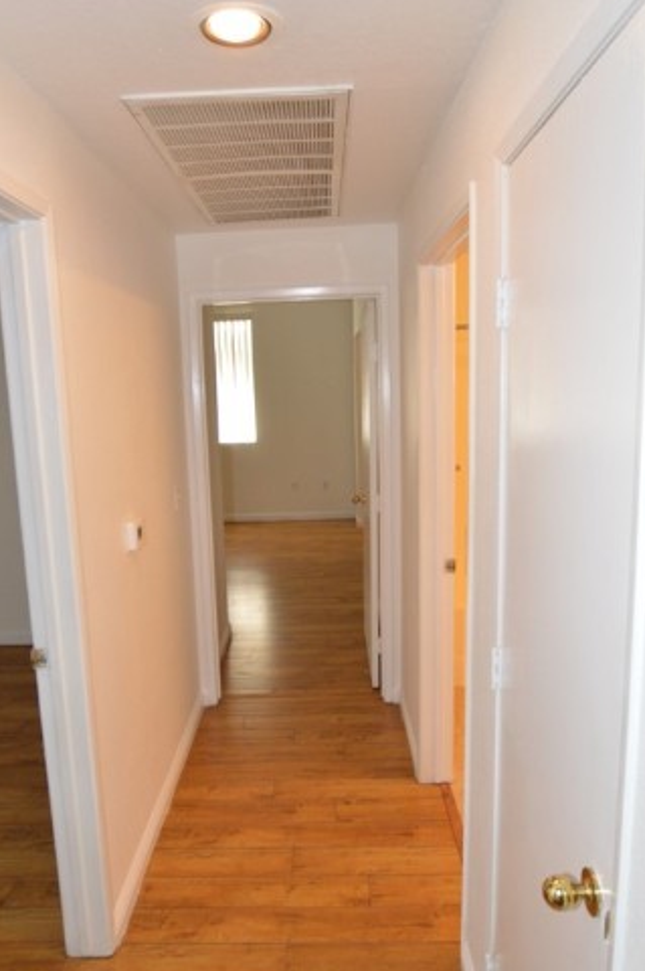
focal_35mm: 24
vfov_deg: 73.8
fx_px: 646
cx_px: 305
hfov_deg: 53.0
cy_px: 502
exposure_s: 1/80
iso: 400
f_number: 4.5
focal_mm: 10
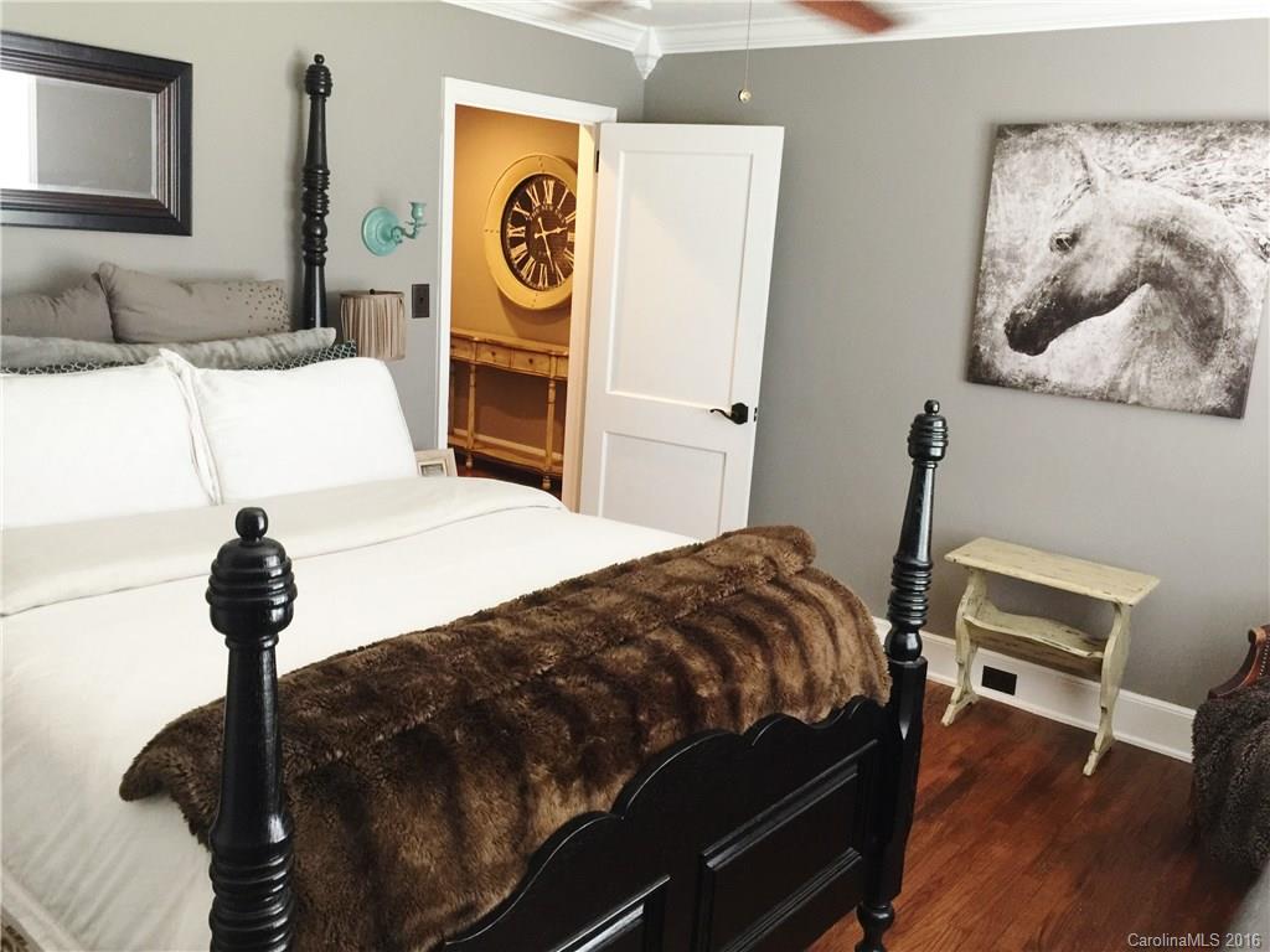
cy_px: 476
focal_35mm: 29
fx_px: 1064
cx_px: 635
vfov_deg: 48.2
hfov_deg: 61.7
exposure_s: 1/15
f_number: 2.2
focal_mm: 4.15
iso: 100
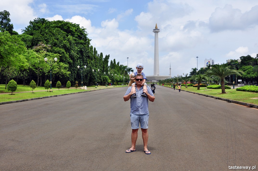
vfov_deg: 36.8
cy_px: 86
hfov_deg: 53.2
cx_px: 129
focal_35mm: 36
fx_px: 258
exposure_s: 1/320
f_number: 10
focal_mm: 24
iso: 200
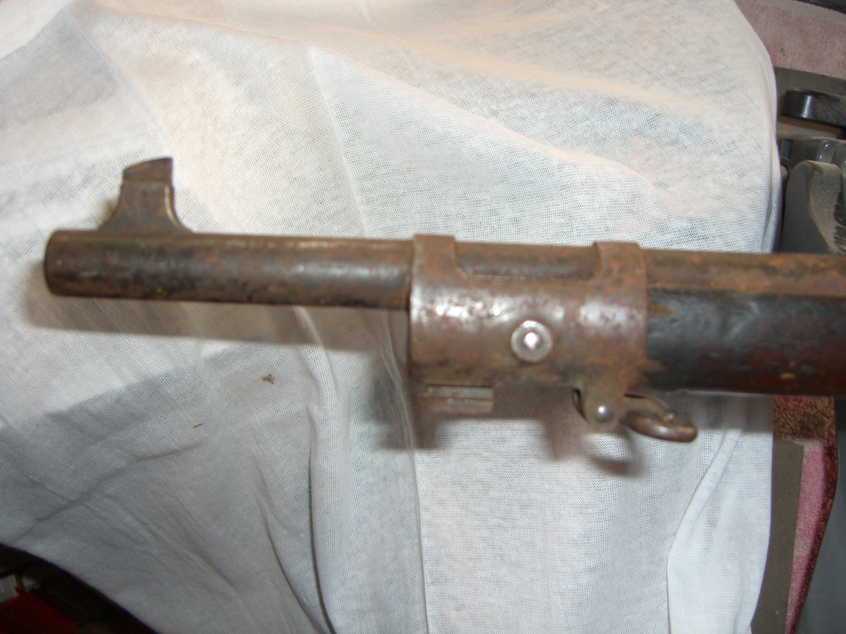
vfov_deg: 37.7
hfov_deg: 49.0
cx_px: 423
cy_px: 317
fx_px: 929
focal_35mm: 38
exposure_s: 1/60
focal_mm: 7.9
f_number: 2.8
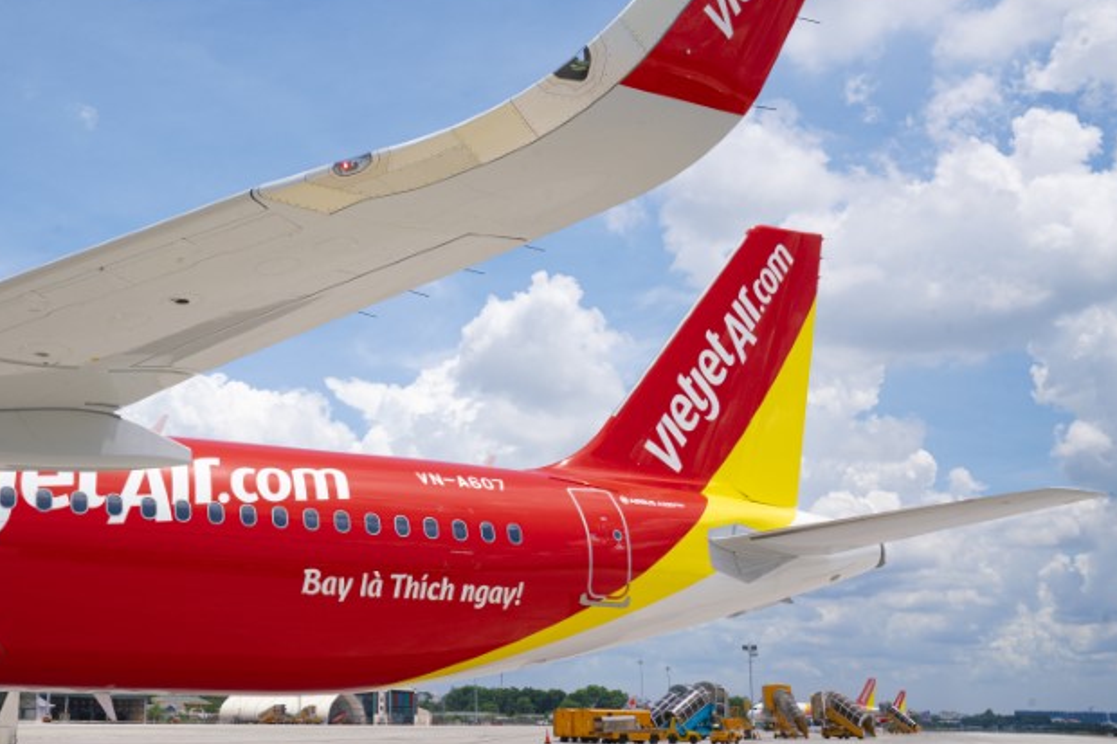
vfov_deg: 29.7
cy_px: 254
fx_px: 1396
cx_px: 362
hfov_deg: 42.9
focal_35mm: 45
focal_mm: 31
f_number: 14
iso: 250
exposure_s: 1/400
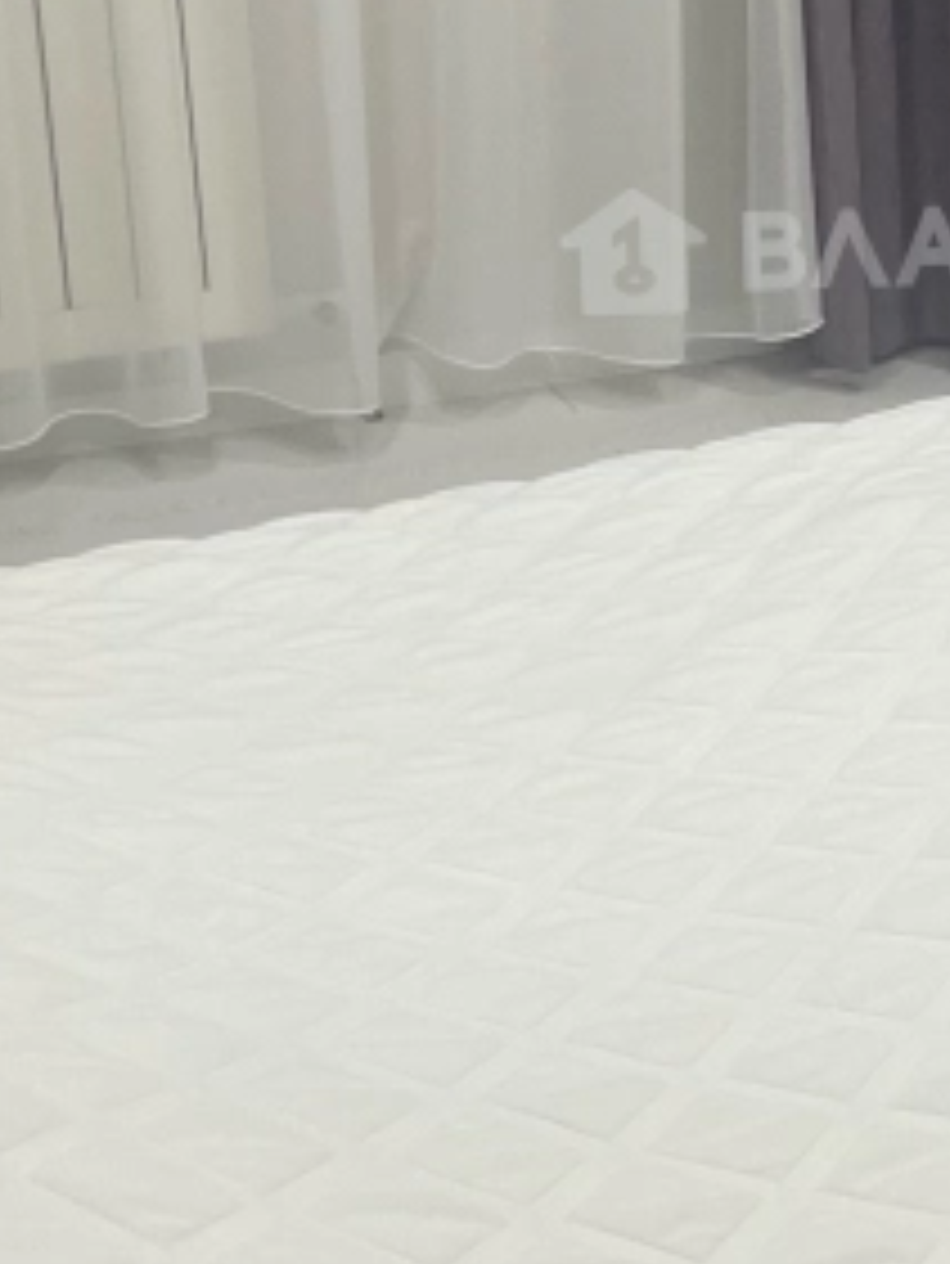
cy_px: 243
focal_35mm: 100
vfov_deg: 19.4
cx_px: 900
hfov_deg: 14.6
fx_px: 3656
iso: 80
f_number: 1.6
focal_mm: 4.2
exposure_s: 1/50
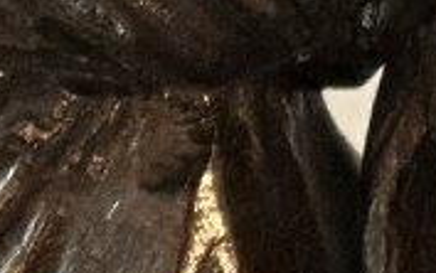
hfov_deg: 3.8
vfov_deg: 2.3
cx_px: 636
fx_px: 6577
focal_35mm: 553
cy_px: -674
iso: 800
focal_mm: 9
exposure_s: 1/14
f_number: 2.8
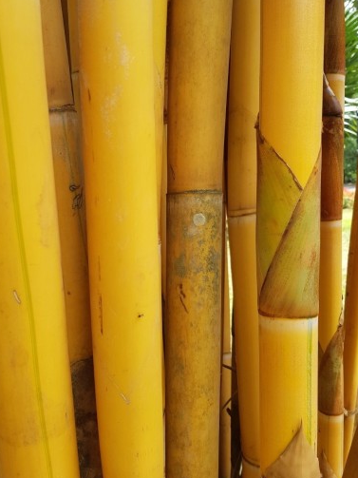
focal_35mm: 31
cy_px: 214
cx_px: 155
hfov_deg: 45.3
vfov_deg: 58.2
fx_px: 428
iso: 40
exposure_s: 1/412
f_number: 1.7
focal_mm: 4.2
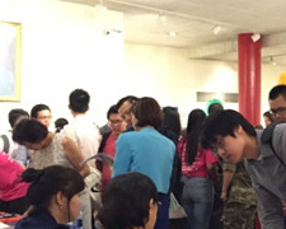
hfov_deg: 29.1
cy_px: 121
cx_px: 243
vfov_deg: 24.2
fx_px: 533
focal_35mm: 63
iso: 250
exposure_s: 1/15
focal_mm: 4.15
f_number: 2.2
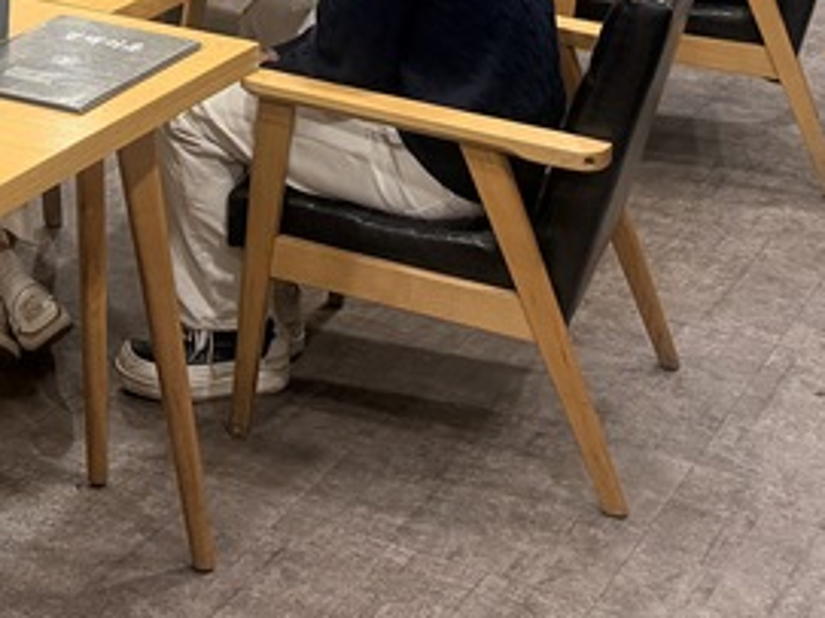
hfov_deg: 22.7
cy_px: -460
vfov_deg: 15.2
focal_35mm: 85
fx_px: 2025
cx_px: 143
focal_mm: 6.76
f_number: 1.78
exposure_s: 1/120
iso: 320
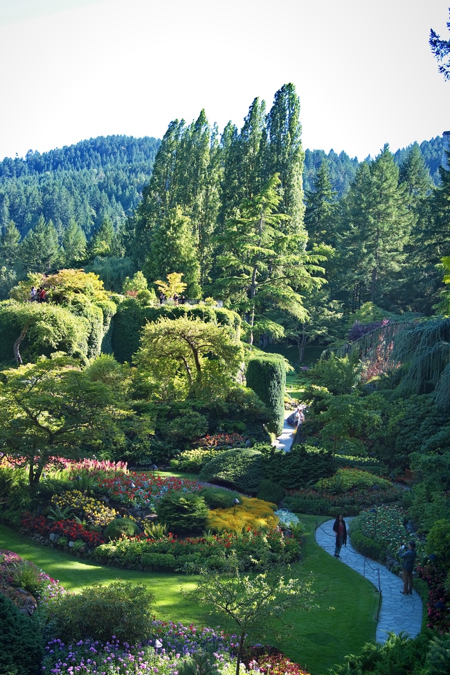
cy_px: 354
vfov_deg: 42.7
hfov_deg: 29.2
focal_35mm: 46
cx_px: 192
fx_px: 862
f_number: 4.5
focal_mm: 35
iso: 100
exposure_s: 1/80
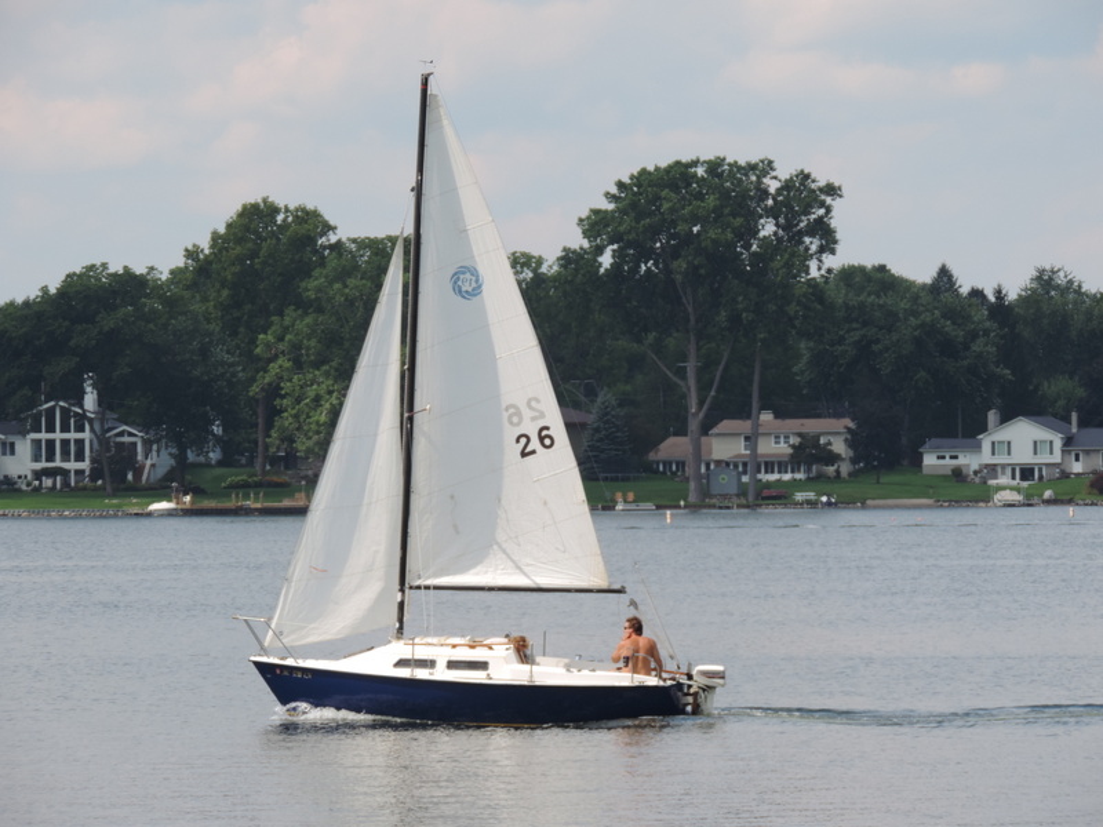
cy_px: 414
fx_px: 8763
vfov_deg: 5.4
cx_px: 552
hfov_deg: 7.2
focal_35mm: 275
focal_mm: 49
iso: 80
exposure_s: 1/500
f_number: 4.7
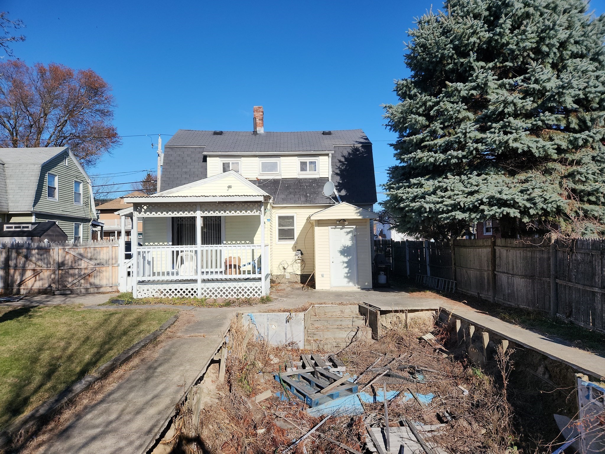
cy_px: 227
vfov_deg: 58.9
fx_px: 402
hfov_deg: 73.9
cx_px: 302
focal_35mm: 23
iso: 20
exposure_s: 1/2423
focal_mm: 5.4
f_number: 1.8
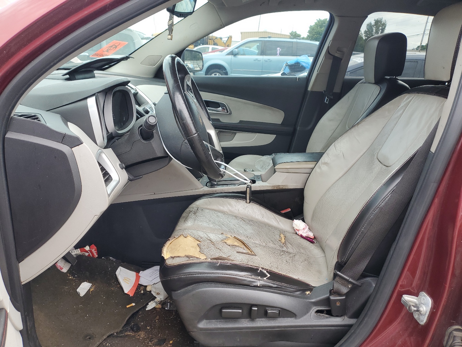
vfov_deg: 53.1
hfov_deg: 67.3
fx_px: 347
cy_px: 174
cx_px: 231
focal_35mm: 26
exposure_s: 1/294
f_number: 1.5
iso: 50
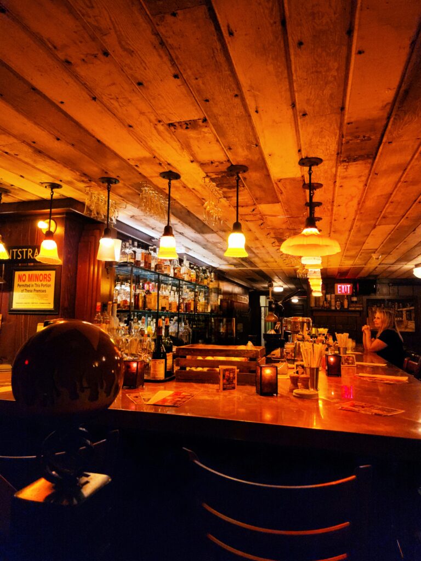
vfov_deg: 73.9
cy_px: 280
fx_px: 373
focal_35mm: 23
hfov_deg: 58.9
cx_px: 210
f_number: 1.8
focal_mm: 5.4
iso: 640
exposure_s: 1/30
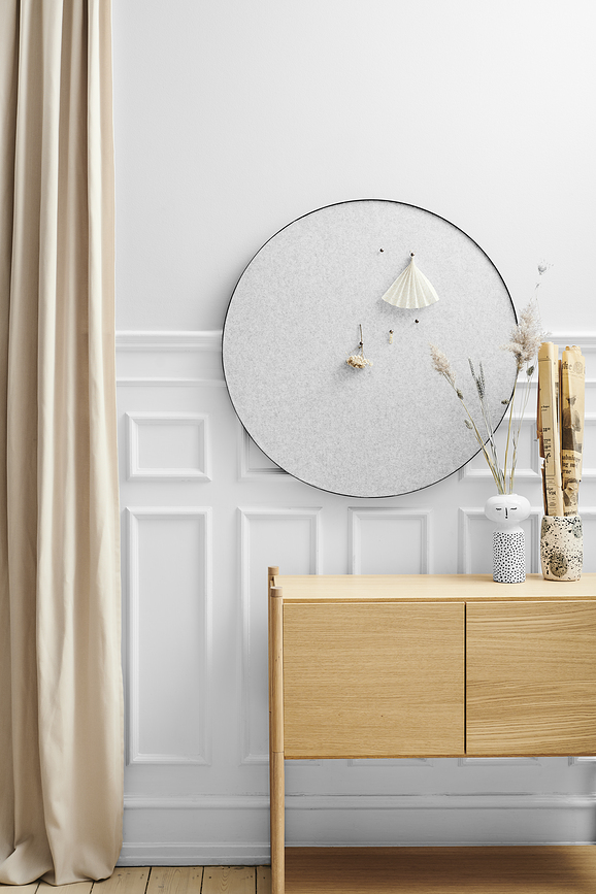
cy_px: 447
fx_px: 1242
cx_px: 298
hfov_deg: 27.0
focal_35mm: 50
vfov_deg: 39.6
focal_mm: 50
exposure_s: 1/250
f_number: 8
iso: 100
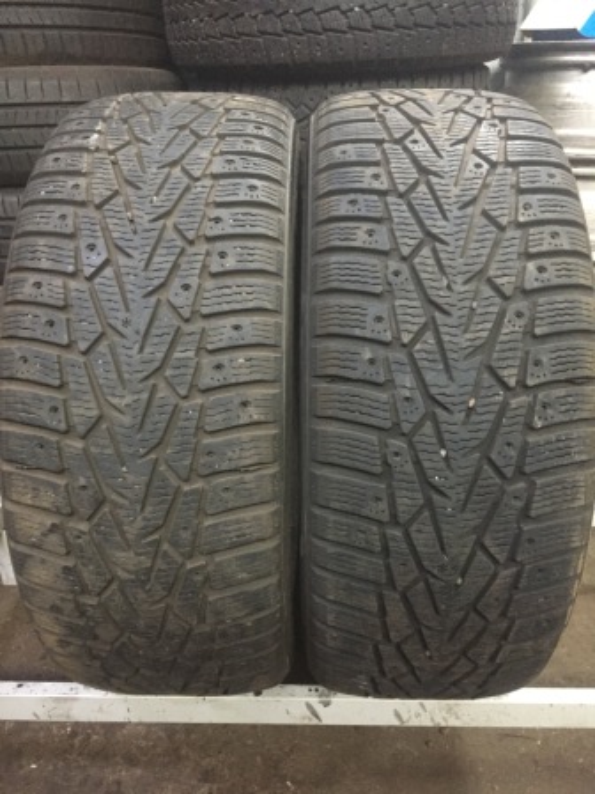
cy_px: 397
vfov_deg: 61.7
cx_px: 298
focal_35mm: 29
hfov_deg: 48.2
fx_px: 665
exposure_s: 1/17
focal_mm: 4.15
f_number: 2.2
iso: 320
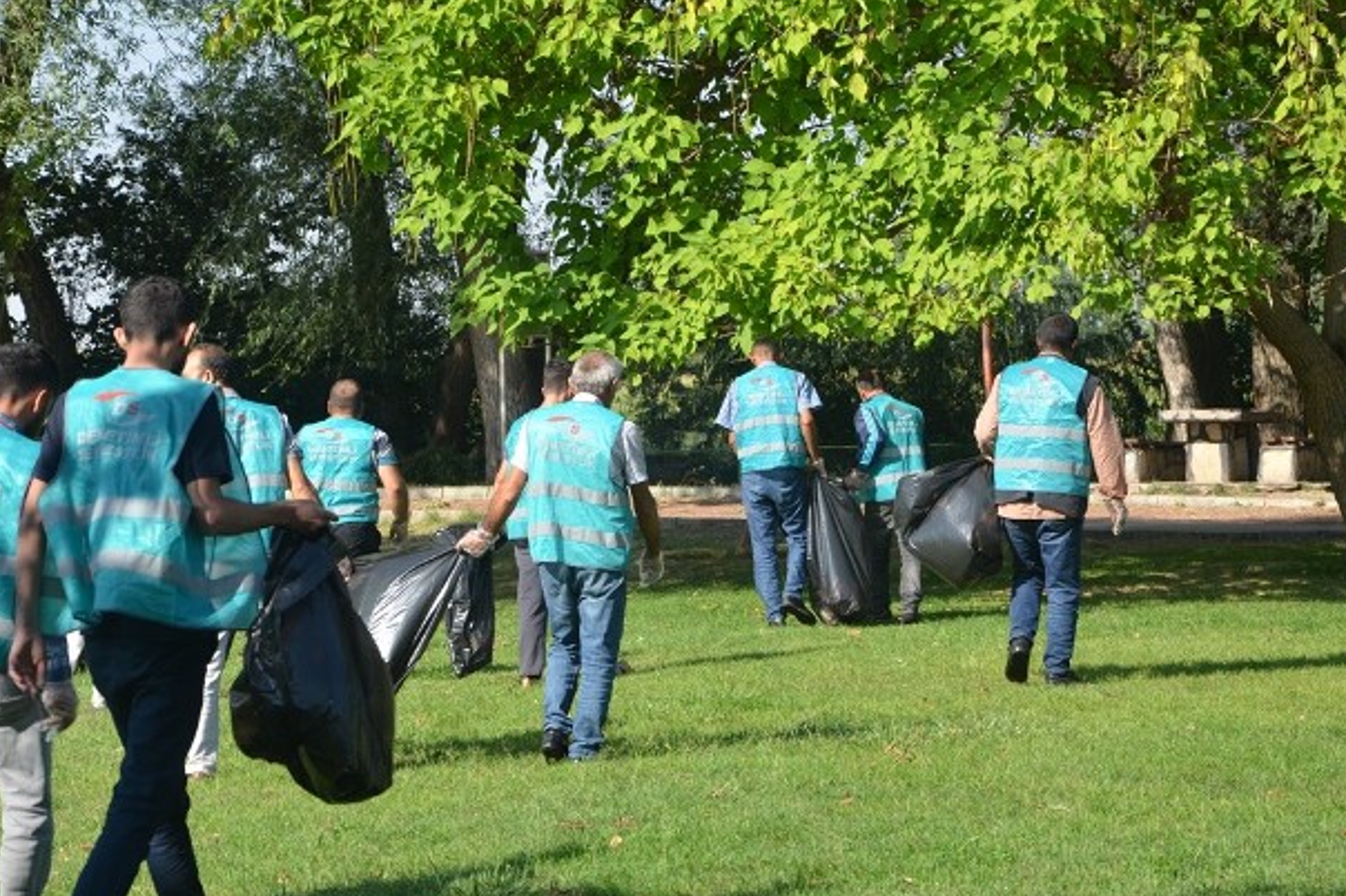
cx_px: 664
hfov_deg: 16.1
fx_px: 4746
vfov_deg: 10.8
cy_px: 459
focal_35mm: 127
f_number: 8
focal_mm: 80
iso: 200
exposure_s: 1/250
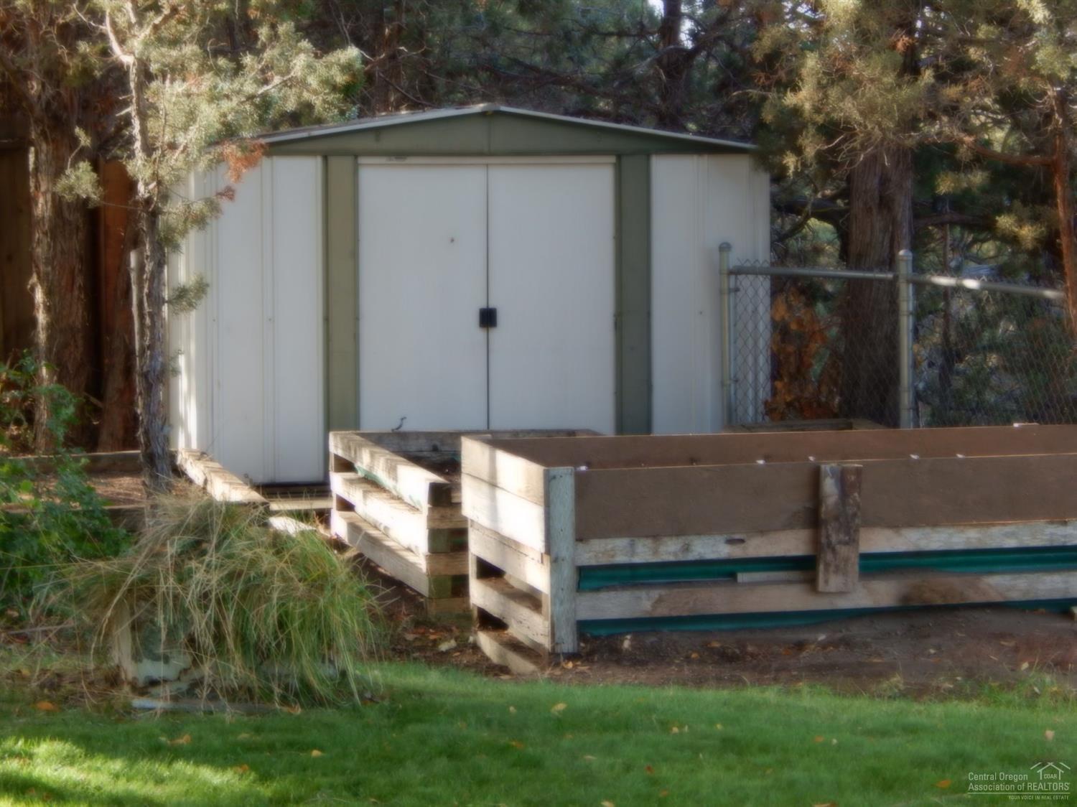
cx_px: 538
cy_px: 404
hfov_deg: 18.9
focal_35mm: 104
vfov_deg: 14.2
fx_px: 3235
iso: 125
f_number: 4.5
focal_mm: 18.7
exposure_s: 1/80
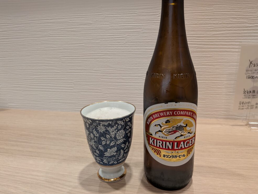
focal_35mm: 25
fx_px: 186
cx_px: 130
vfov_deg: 54.9
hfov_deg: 69.4
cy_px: 95
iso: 52
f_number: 1.7
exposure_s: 1/33.3
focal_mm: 4.53
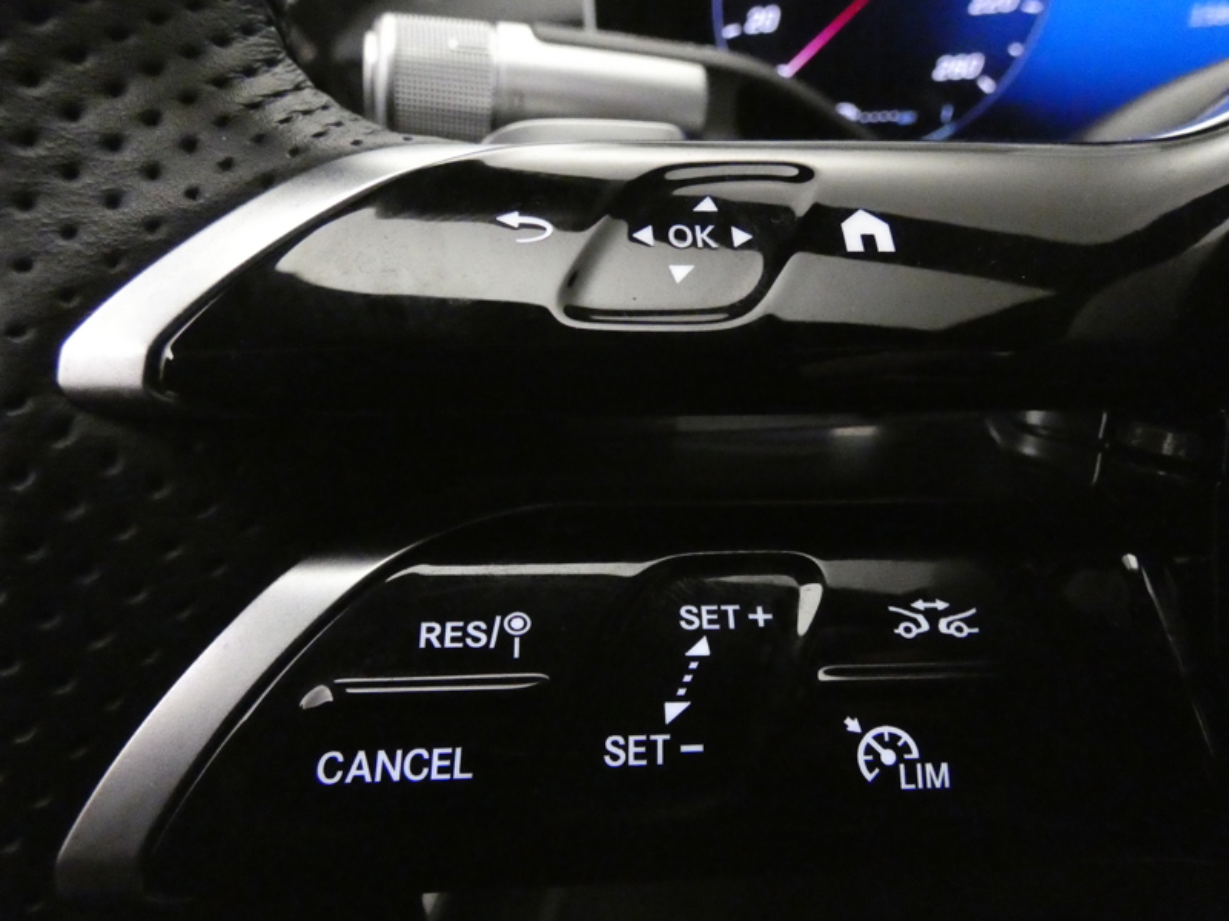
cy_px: 460
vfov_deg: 66.0
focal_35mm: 20
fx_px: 710
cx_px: 614
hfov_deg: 81.7
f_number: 2.8
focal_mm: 3.6
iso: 3200
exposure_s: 1/60
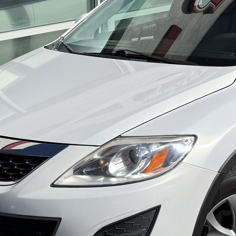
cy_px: -3
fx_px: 663
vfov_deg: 19.6
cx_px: 105
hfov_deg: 20.2
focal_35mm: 86
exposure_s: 1/9091
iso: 80
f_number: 1.78
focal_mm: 6.76
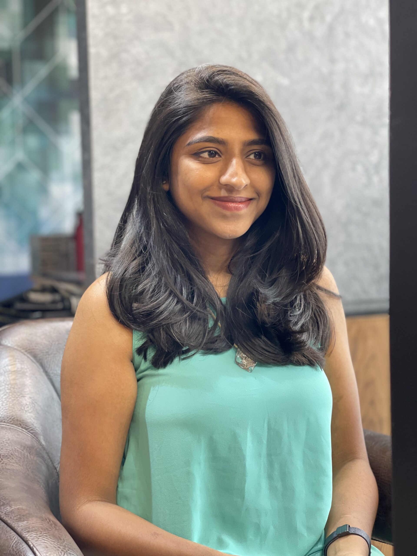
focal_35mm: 64
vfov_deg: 30.3
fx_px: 1028
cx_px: 208
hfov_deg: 22.9
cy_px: 278
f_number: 2.2
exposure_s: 1/50
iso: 160
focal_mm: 7.5
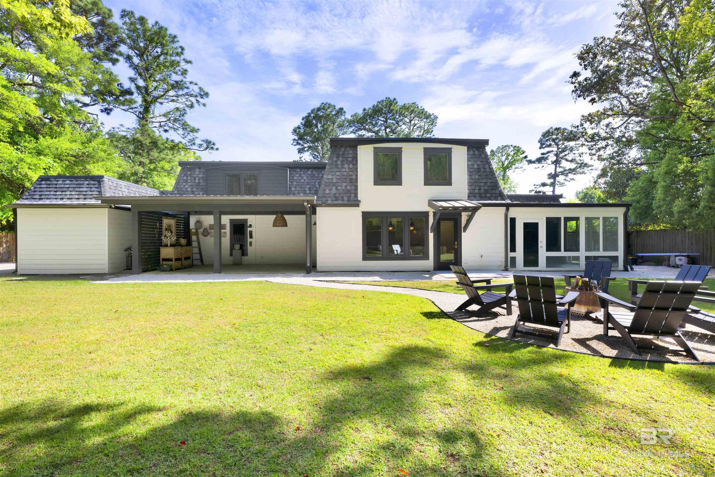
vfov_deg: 75.5
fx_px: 308
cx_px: 358
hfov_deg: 98.5
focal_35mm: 16
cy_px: 238
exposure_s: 1/160
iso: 400
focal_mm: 15.5
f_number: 11
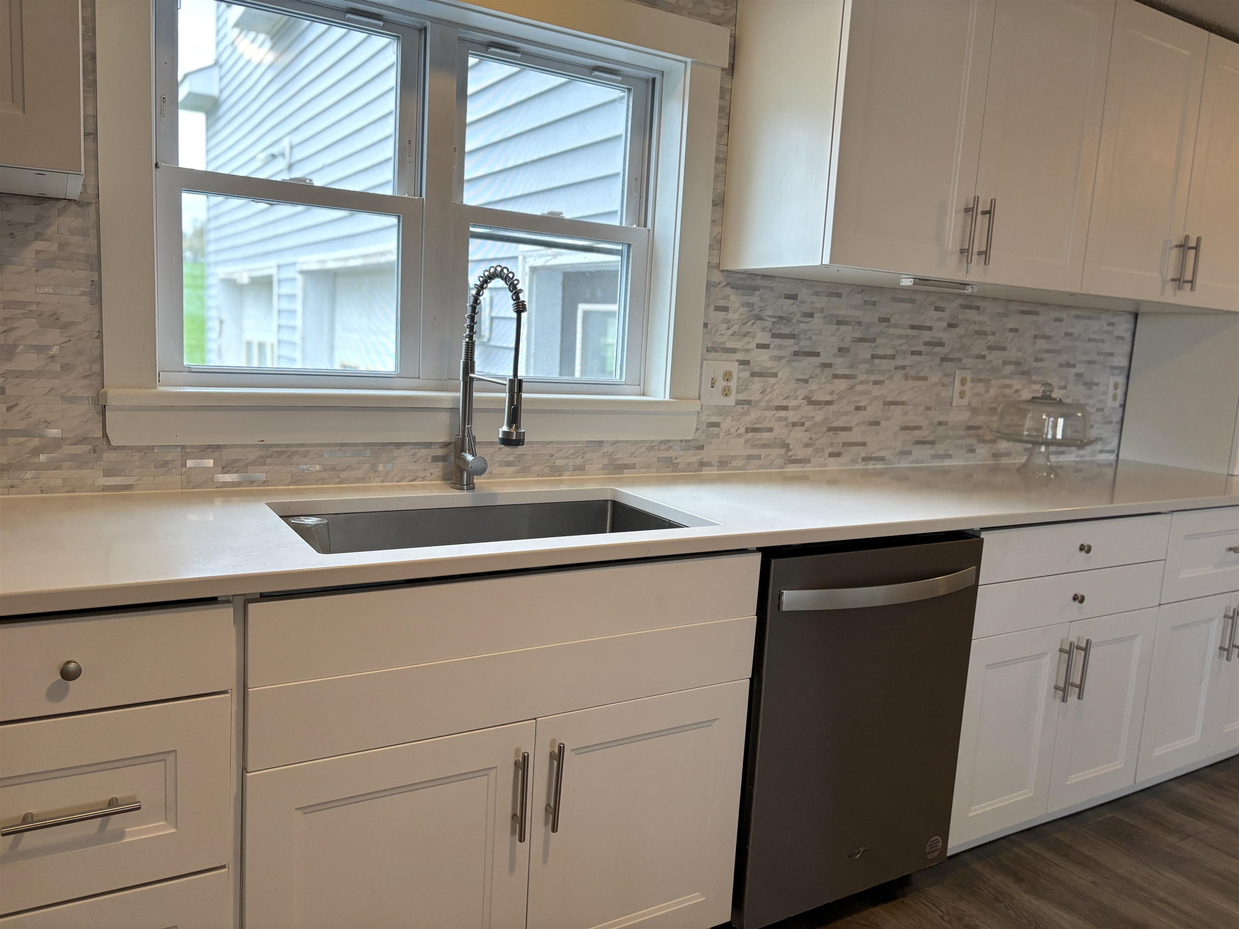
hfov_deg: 67.3
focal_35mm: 26
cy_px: 464
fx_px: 931
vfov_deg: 53.1
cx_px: 620
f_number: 1.6
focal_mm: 5.96
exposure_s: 1/120
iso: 125
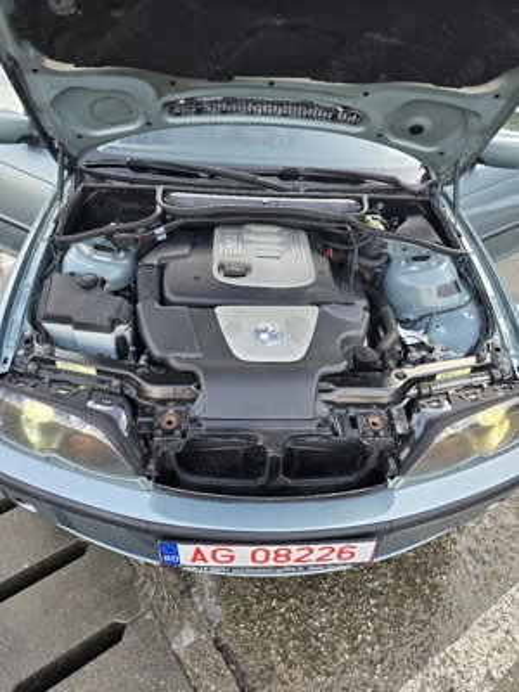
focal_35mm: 23
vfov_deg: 73.9
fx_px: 460
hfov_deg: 58.9
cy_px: 346
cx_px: 260
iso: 40
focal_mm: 6.3
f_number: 1.7
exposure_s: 1/182
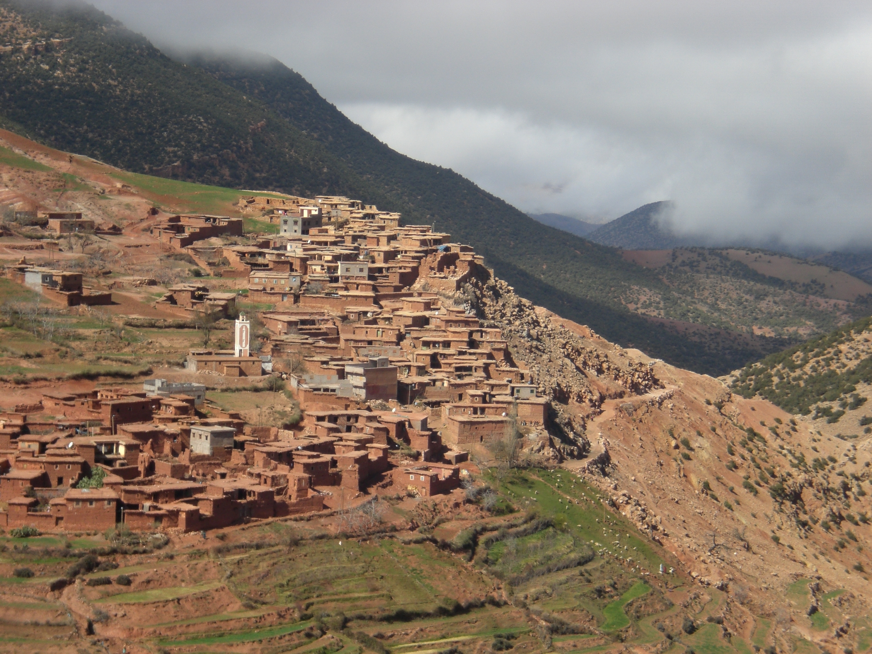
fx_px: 2872
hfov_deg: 17.3
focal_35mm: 114
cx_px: 436
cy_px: 327
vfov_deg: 13.0
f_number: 5.9
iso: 50
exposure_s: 1/320
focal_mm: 18.9
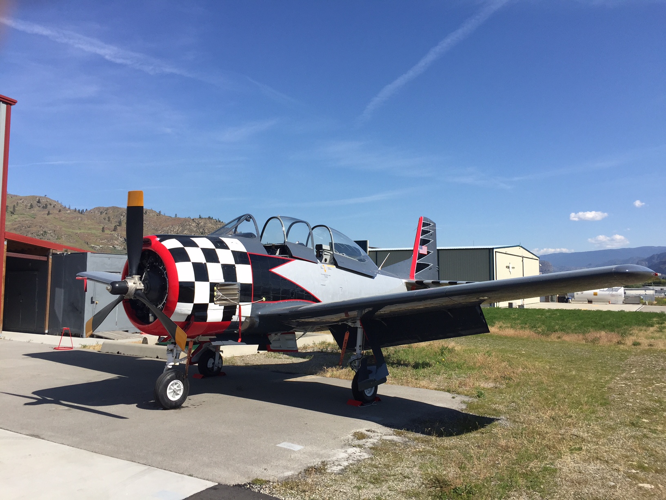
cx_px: 333
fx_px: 558
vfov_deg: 48.2
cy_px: 250
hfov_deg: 61.7
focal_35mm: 29
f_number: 2.2
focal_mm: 4.15
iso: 32
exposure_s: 1/2326
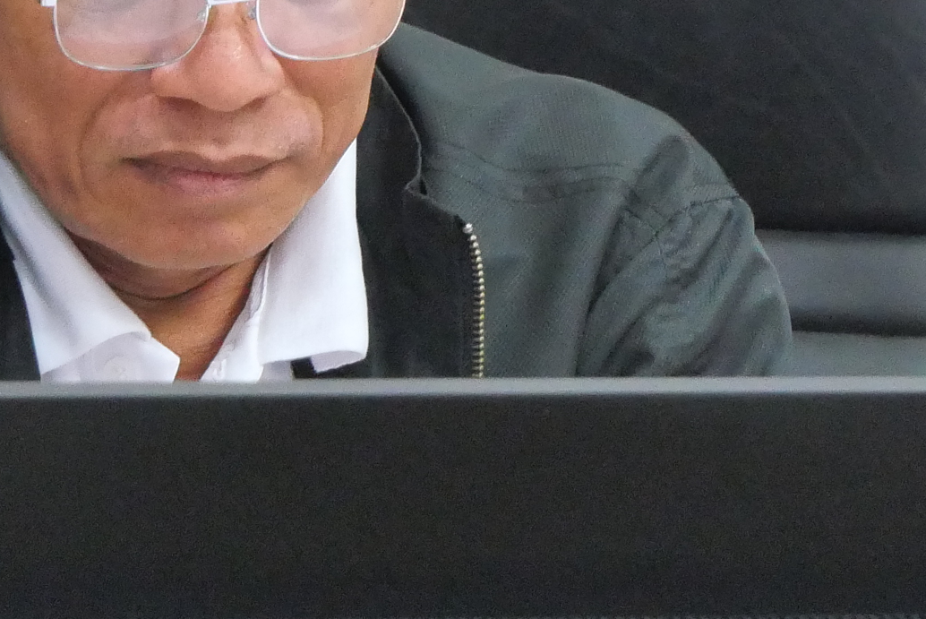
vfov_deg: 3.1
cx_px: 105
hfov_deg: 4.6
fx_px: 11454
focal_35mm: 445
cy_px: 7
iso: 3200
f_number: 5.6
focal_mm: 60
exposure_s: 1/30
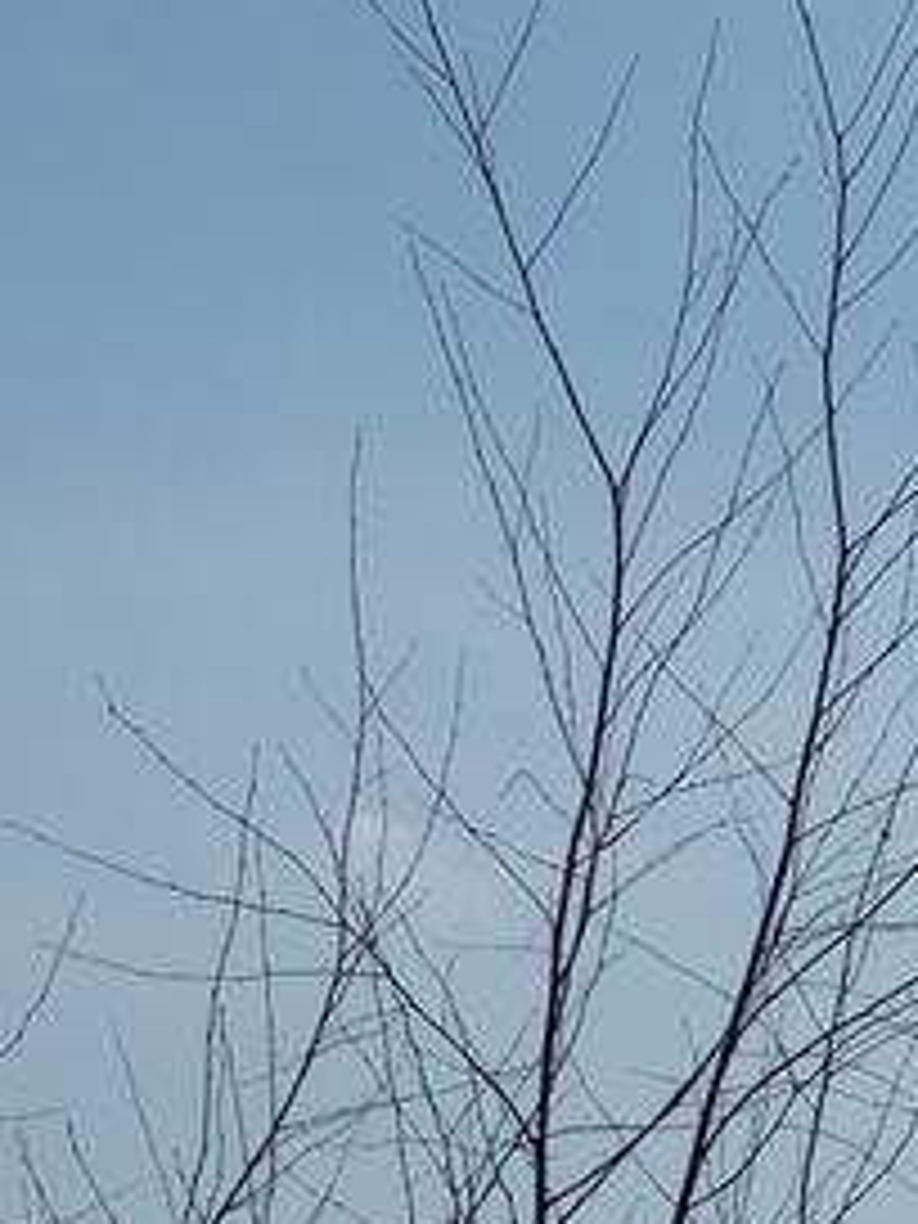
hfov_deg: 5.4
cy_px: 558
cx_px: 999
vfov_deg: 7.2
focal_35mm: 275
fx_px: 9724
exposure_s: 1/1000
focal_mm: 24
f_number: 6.7
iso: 100
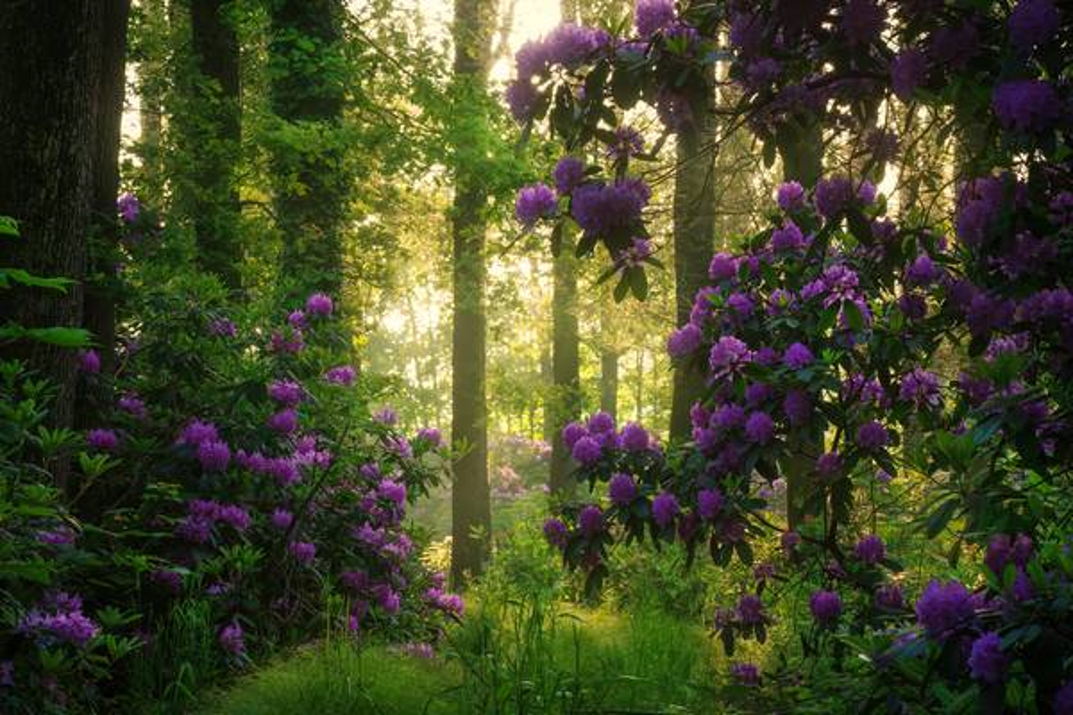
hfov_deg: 12.4
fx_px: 4947
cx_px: 536
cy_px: 358
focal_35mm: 166
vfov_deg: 8.3
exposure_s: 1/6
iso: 100
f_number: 16
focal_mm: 166
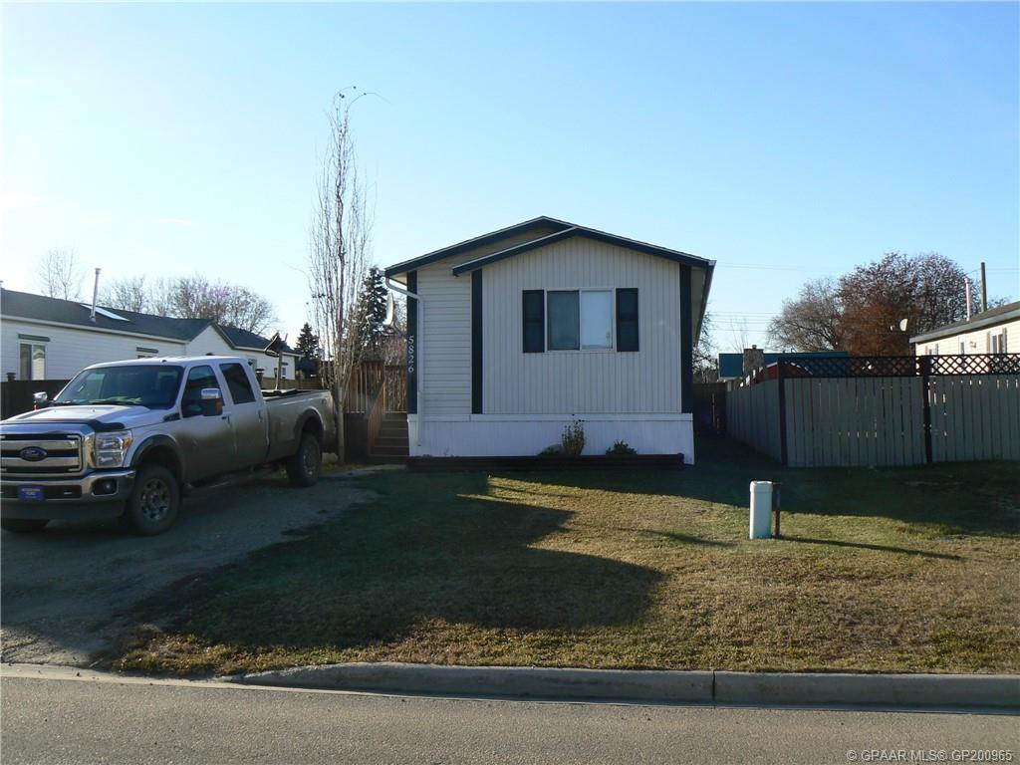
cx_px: 510
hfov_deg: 51.4
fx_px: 1061
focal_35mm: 36
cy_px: 382
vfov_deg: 39.7
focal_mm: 6
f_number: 5.6
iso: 80
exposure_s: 1/400
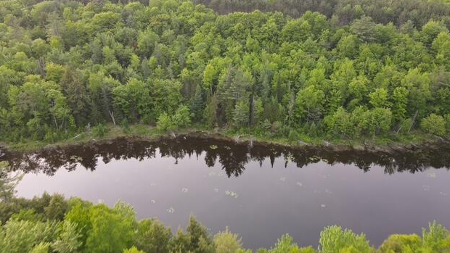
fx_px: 322
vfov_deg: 42.9
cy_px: 133
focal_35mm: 27
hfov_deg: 69.8
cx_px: 219
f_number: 2.8
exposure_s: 1/40
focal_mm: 4.5
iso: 100
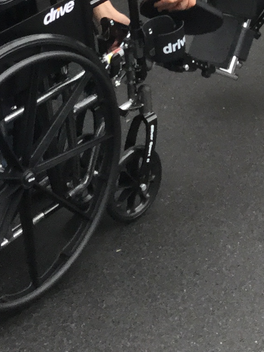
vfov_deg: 15.5
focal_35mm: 118
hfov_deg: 12.0
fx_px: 1200
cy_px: -167
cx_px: 392
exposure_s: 1/40
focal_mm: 3.3
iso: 32
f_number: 2.4
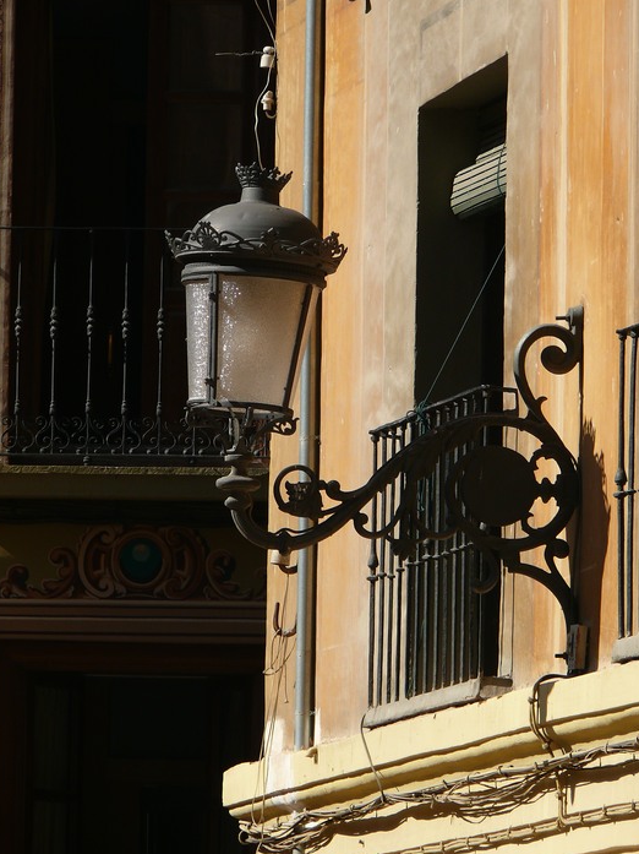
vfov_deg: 5.9
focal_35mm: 337
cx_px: 329
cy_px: 410
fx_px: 8302
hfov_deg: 4.4
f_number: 5
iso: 100
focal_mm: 66.1
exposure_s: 1/250
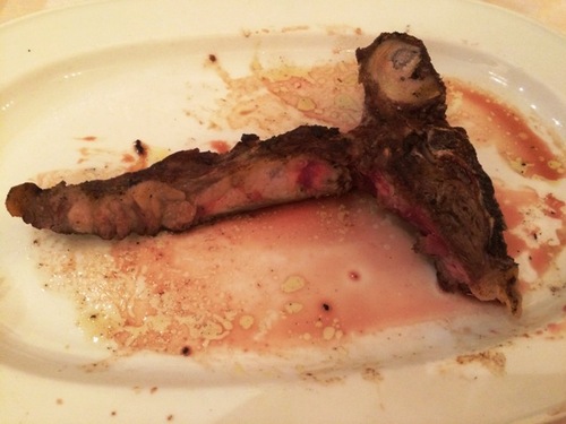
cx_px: 283
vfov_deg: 48.2
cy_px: 212
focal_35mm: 29
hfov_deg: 61.7
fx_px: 474
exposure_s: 1/17
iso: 250
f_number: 2.2
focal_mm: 4.15
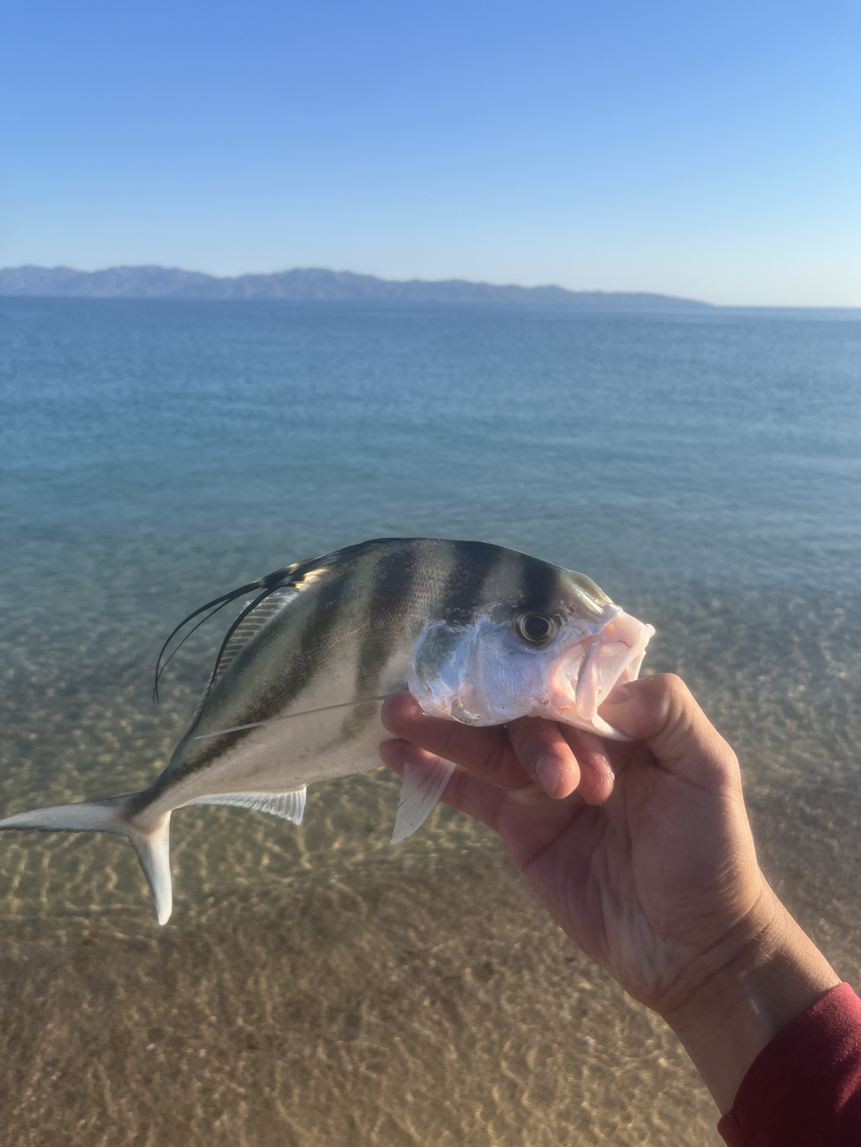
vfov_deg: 67.3
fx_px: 862
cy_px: 574
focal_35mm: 26
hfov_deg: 53.1
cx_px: 430
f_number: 1.6
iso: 50
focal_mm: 5.1
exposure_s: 1/2410
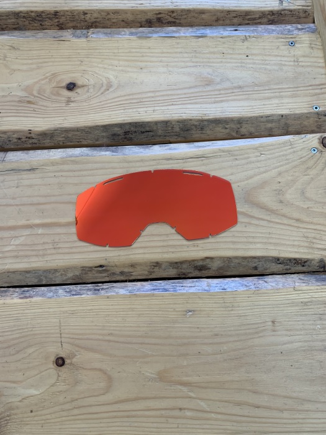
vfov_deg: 67.3
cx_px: 163
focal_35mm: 26
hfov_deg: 53.1
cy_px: 218
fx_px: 326
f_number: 1.8
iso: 100
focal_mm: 4.25
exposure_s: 1/84
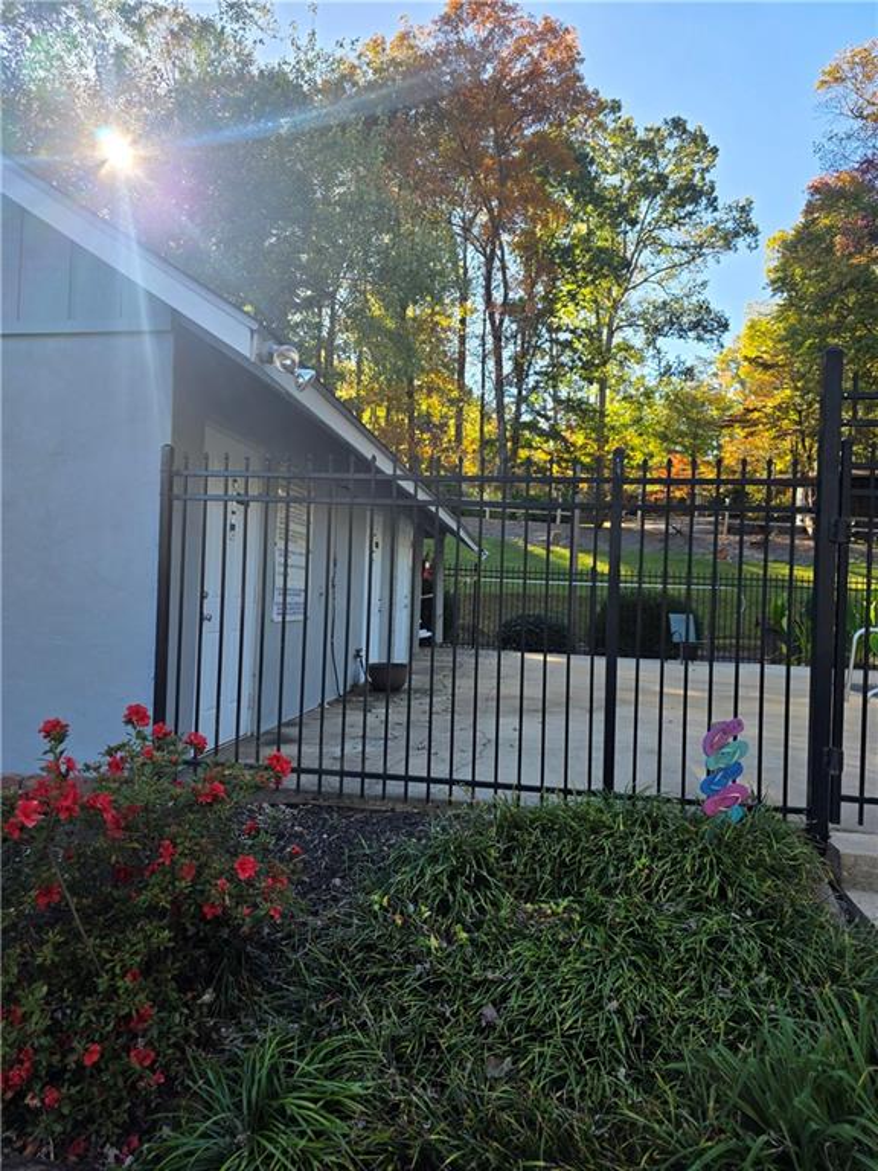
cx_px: 439
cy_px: 586
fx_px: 778
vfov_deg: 73.9
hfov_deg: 58.9
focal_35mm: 23
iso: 80
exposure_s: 1/1252
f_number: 1.7
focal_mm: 6.3
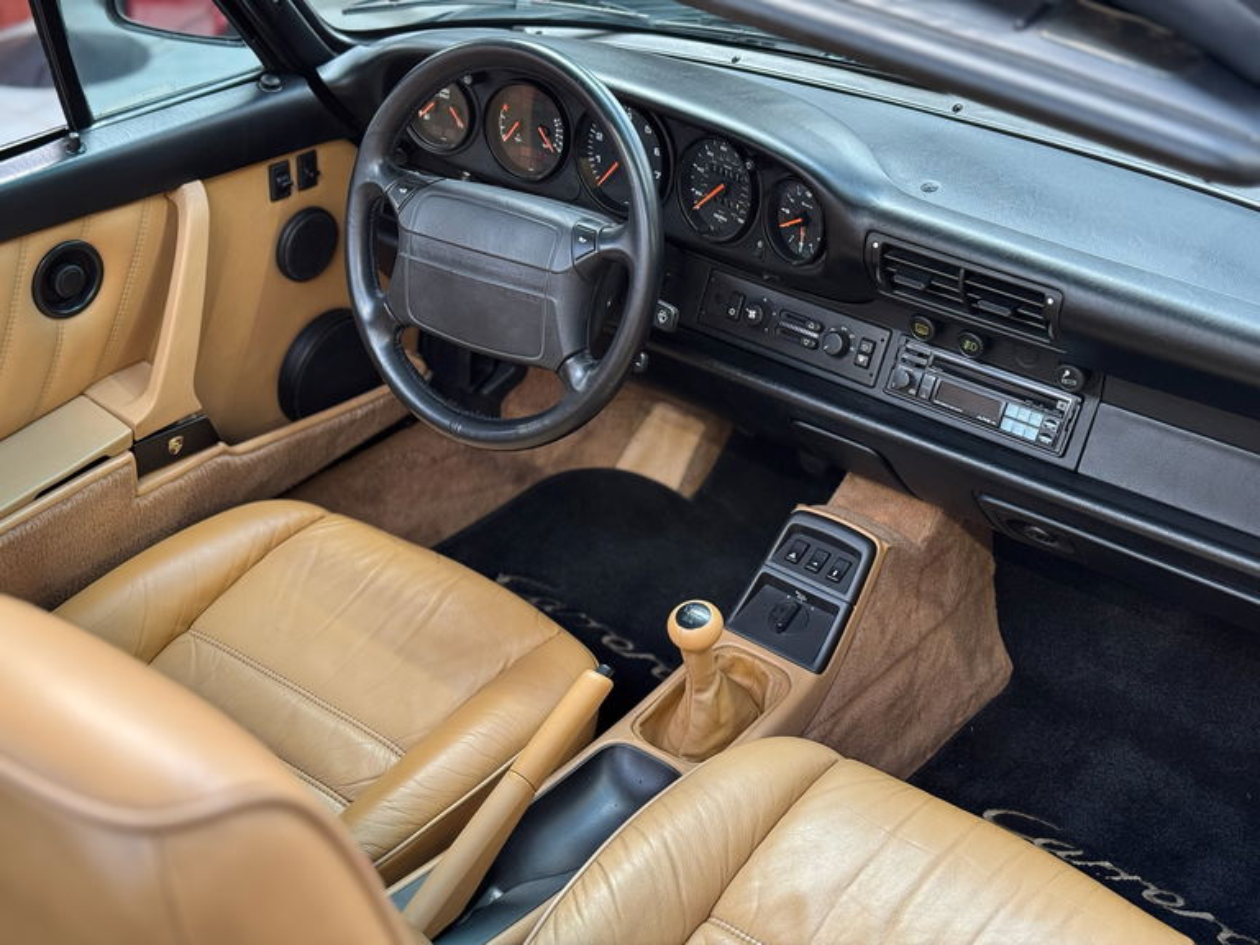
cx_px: 630
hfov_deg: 39.7
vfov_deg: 30.3
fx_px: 1747
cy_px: 472
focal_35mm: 48
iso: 125
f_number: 1.78
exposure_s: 1/50
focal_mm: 6.76
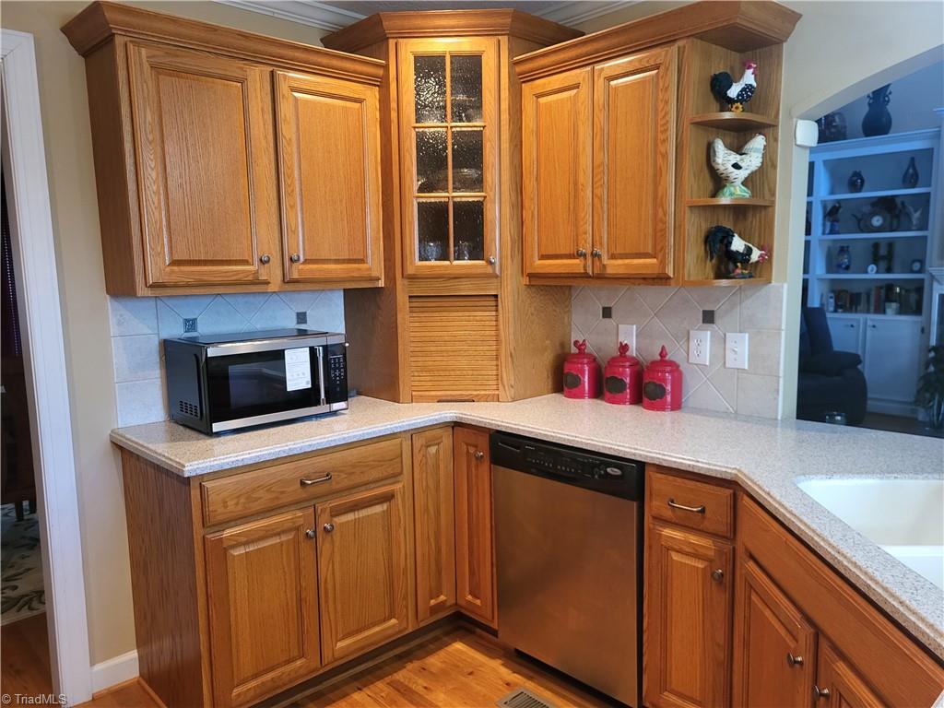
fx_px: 709
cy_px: 354
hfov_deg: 67.3
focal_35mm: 26
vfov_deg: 53.1
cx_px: 472
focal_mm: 5.4
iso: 250
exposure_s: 1/40
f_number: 1.8
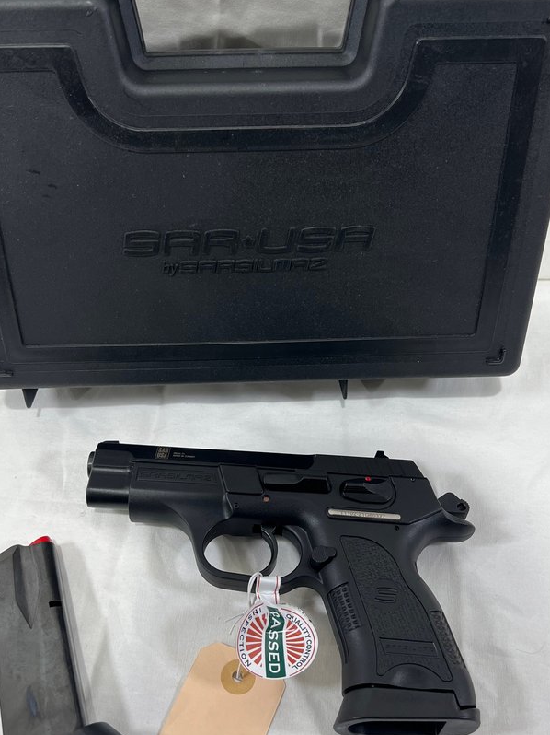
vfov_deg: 50.1
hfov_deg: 38.6
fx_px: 784
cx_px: 255
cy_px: 385
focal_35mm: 37
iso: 64
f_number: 1.5
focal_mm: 5.7
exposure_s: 1/120
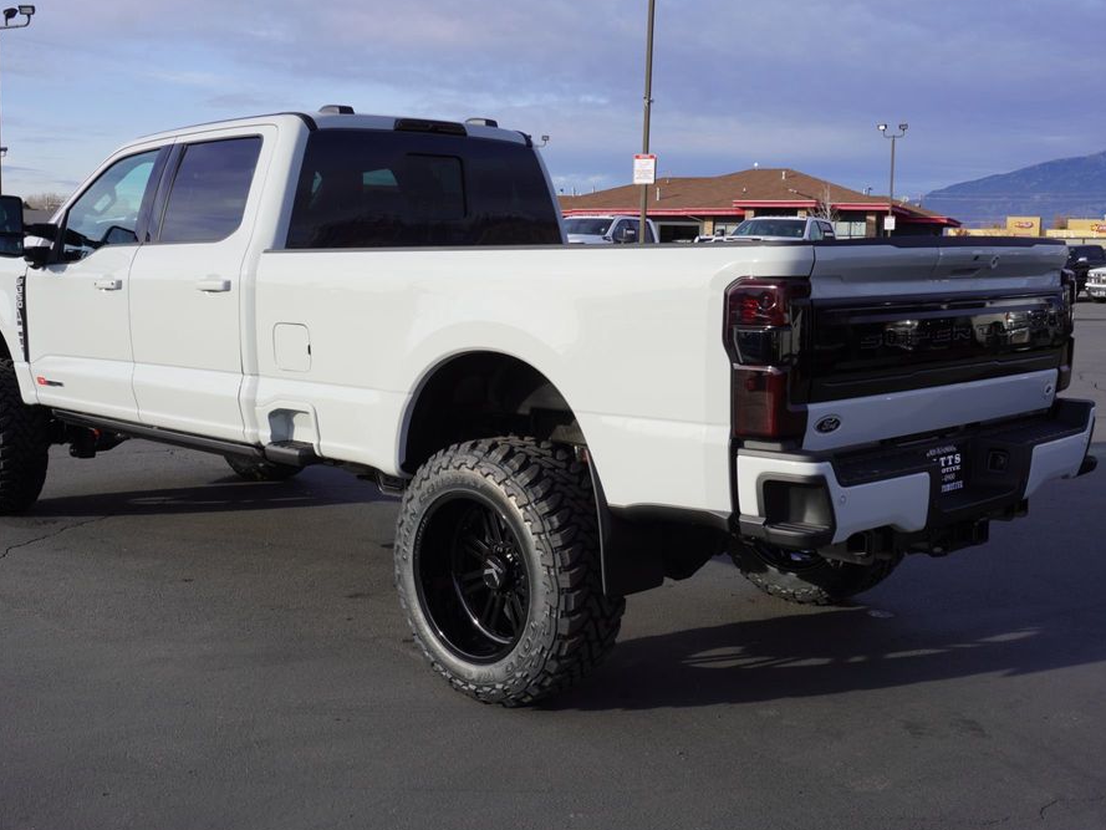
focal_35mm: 42
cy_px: 417
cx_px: 513
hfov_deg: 45.2
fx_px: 1328
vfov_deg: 34.7
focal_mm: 25
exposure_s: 1/125
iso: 100
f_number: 9
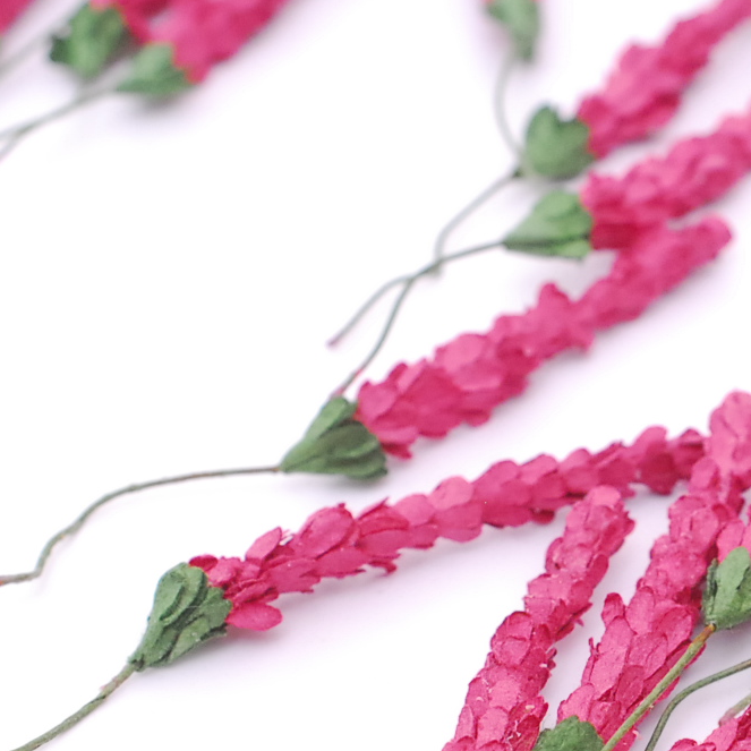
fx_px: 3657
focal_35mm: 149
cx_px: 813
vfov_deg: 11.7
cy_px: 623
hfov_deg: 11.6
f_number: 7.1
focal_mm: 40
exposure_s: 1/250
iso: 800
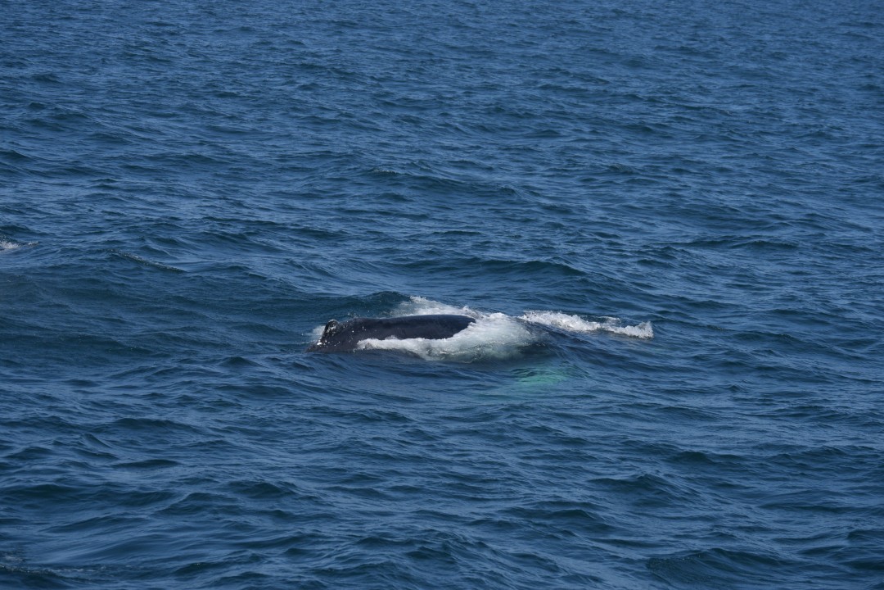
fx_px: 3499
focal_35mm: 142
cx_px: 442
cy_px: 295
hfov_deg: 14.4
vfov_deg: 9.6
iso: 200
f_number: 5.6
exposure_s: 1/1600
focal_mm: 95
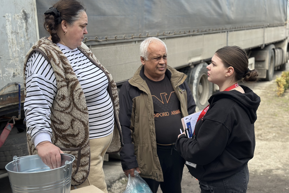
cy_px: 98
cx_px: 144
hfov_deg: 39.6
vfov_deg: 27.0
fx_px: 401
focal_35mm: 50
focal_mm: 6.86
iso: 80
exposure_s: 1/1050
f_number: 1.78
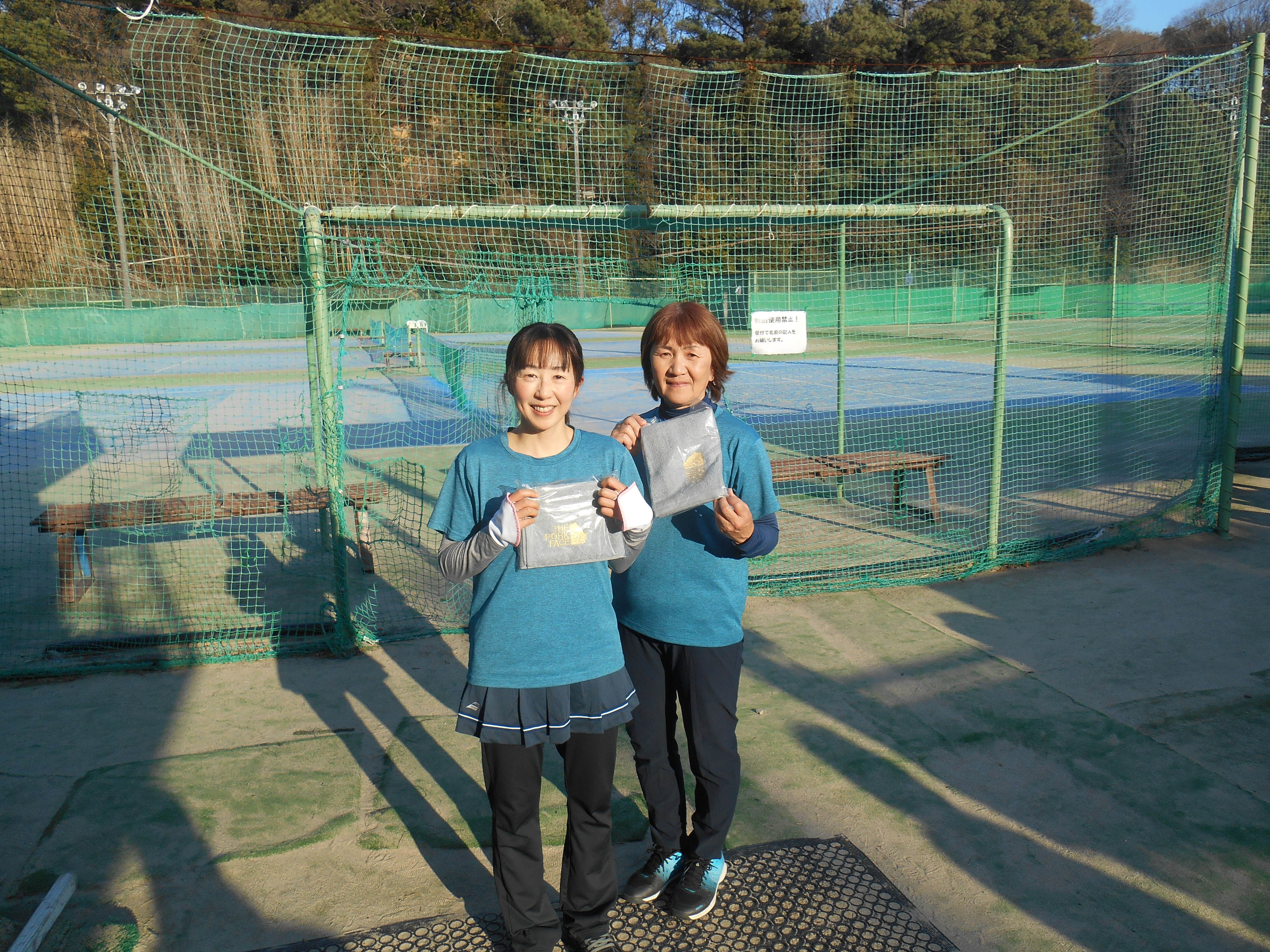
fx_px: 954
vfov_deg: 53.1
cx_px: 635
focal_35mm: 26
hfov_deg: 67.3
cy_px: 476
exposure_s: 1/500
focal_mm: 4.7
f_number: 3.4
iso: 80
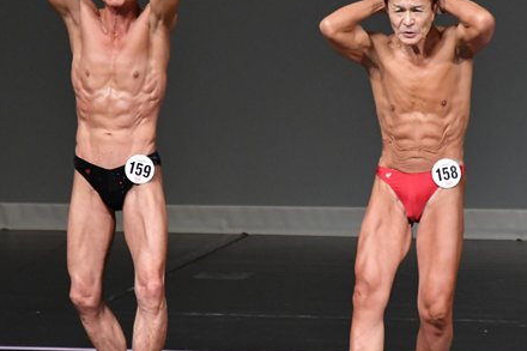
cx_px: 308
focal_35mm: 608
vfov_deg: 2.3
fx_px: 8897
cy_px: 196
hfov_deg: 3.4
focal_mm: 230
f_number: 5.6
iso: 4000
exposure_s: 1/400
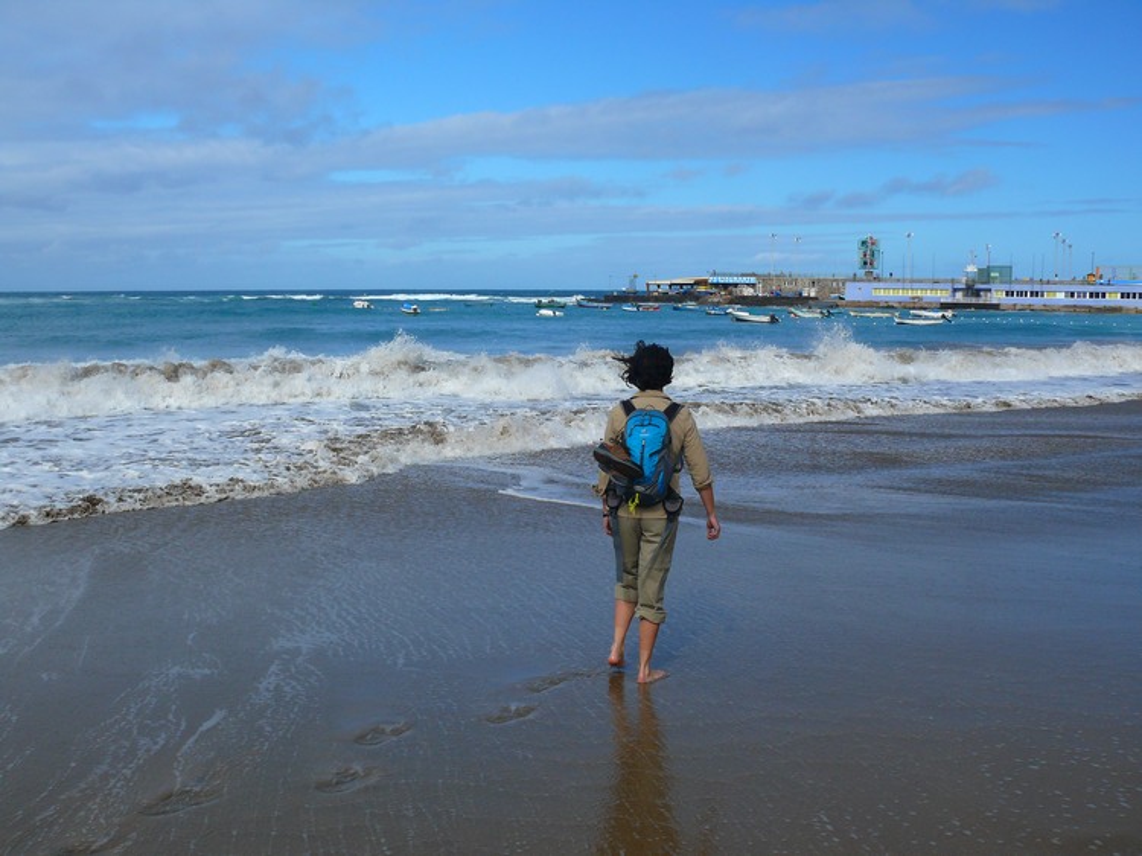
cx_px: 571
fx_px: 1154
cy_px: 428
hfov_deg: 52.6
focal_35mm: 35
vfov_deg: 40.7
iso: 100
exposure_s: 1/250
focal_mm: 7.4
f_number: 5.6
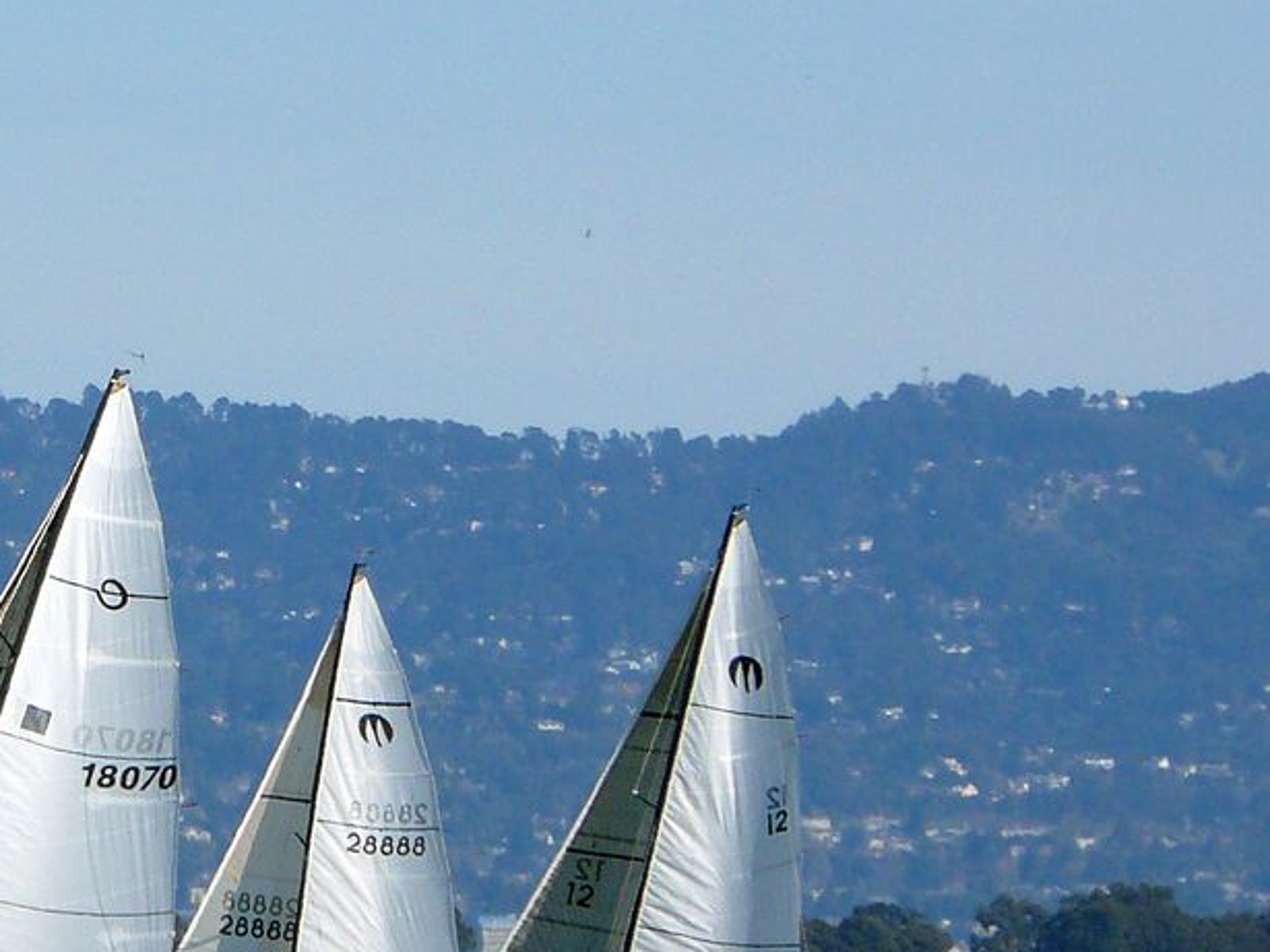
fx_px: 31582
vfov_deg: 1.7
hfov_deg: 2.3
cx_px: 116
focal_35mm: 861
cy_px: 489
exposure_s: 1/1000
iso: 100
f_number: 5
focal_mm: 55.2
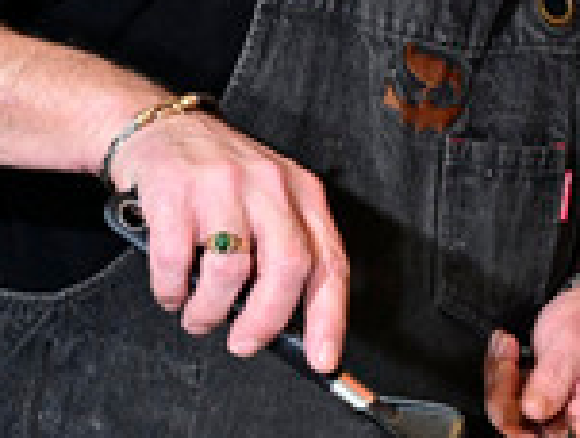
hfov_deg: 13.9
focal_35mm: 141
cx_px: 380
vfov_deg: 10.5
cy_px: 58
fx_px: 2368
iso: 400
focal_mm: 37
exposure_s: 1/100
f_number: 8
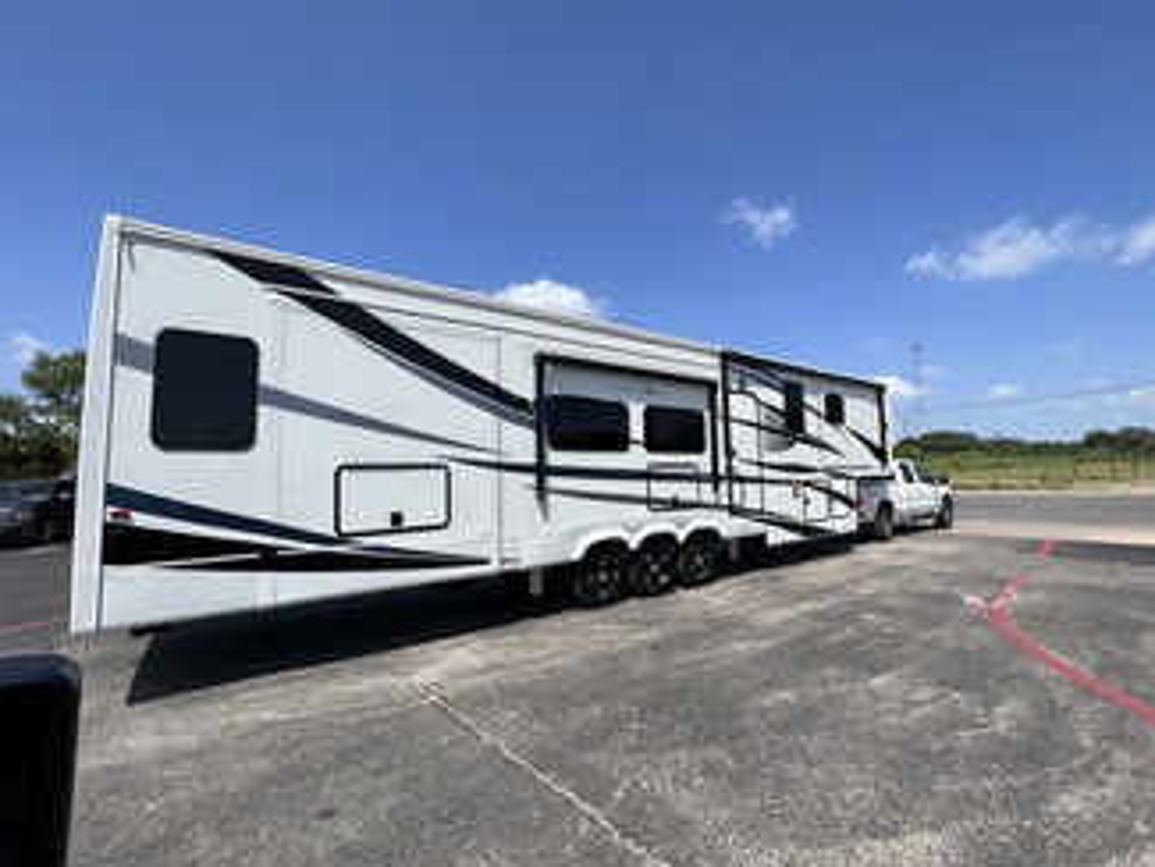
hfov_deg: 101.9
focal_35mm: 14
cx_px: 615
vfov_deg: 85.7
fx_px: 467
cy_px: 435
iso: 32
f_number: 1.8
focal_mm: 1.57
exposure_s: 1/2222
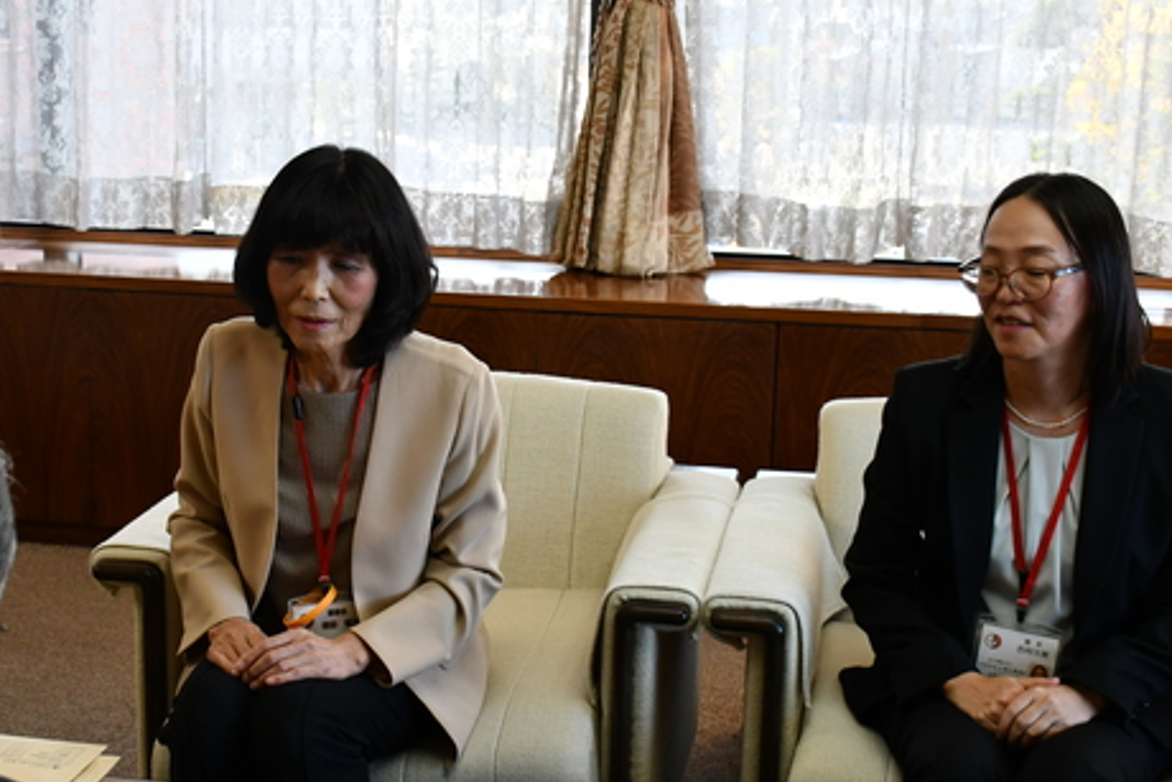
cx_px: 493
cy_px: 387
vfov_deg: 23.8
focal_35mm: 57
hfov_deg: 35.0
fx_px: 1856
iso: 800
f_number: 3.8
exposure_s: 1/250
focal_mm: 24
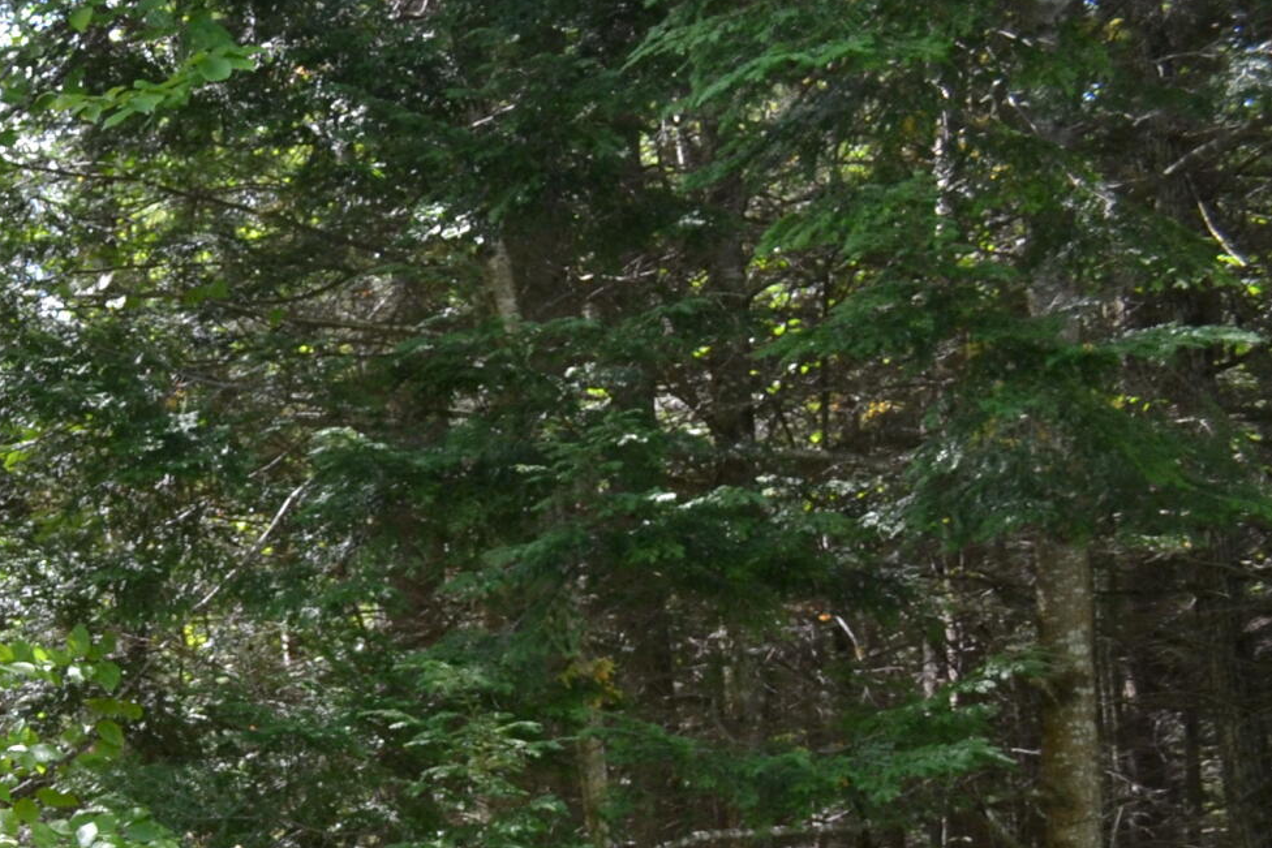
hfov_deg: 21.4
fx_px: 2933
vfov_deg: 15.9
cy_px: 995
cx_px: -517
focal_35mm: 83
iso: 400
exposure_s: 1/125
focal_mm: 18
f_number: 5.6
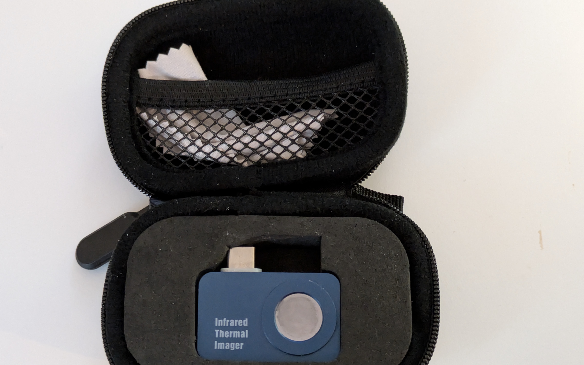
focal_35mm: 55
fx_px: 875
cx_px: 293
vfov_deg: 23.5
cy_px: 201
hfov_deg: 36.9
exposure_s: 1/50
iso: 1308
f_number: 1.89
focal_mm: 5.43
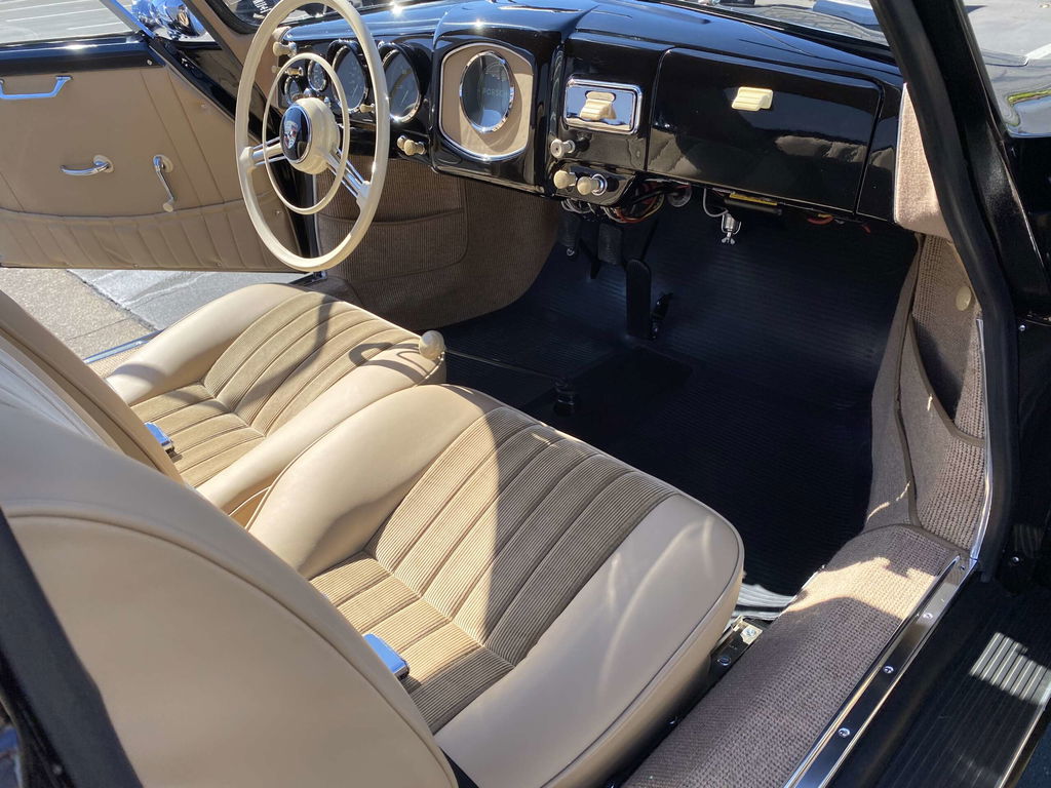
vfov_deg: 53.1
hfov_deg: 67.3
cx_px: 526
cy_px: 394
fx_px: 789
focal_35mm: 26
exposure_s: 1/805
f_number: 1.8
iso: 32
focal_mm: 4.25
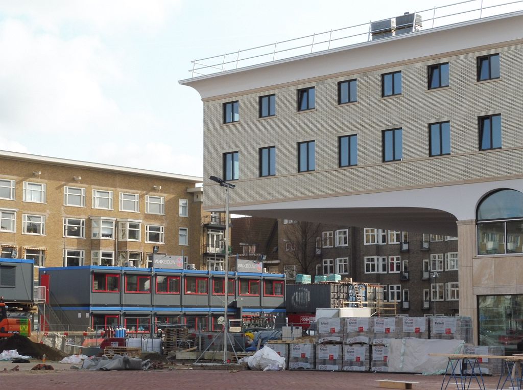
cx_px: 262
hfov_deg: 24.8
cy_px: 195
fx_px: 1191
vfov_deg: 18.6
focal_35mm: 79
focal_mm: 14.2
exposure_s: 1/200
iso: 100
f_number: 6.3
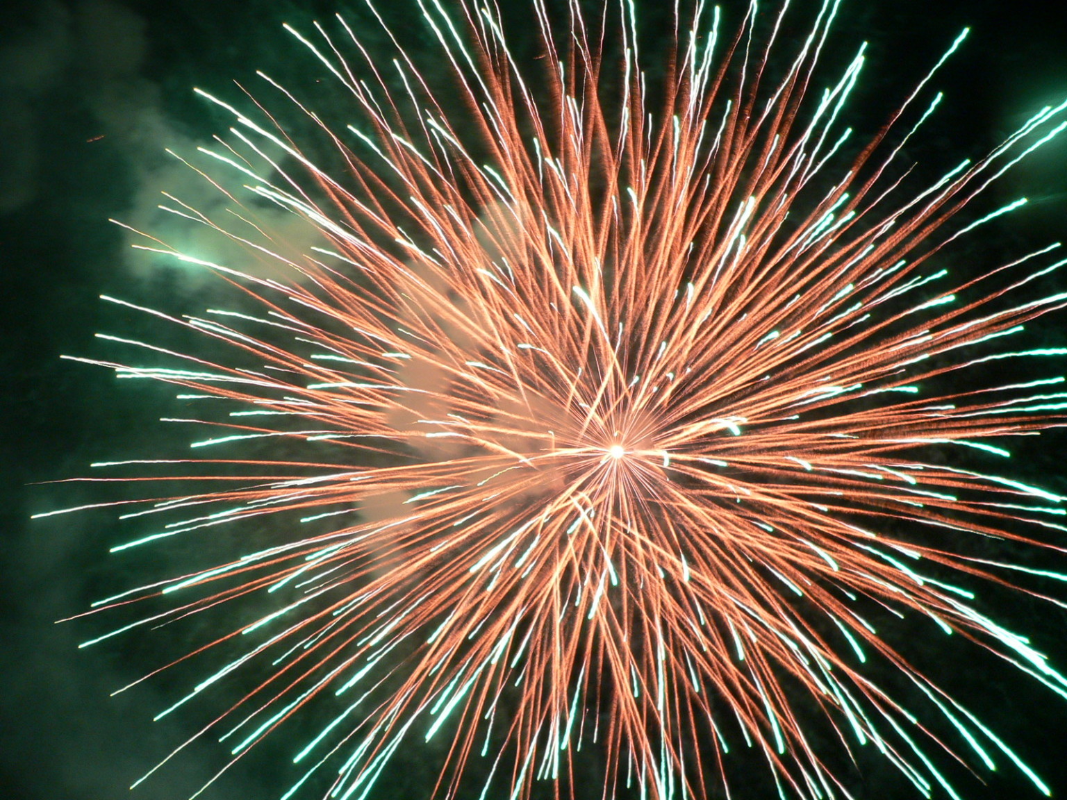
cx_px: 534
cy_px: 400
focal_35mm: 36
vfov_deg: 39.7
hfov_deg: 51.4
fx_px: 1110
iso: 100
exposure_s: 1
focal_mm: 6
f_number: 2.8
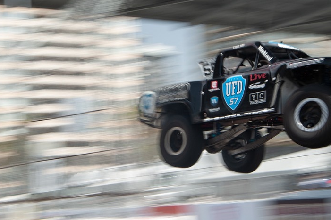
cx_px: 127
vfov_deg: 18.4
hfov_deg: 27.3
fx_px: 680
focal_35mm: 74
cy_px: 115
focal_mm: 32
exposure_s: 1/40
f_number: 10
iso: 100
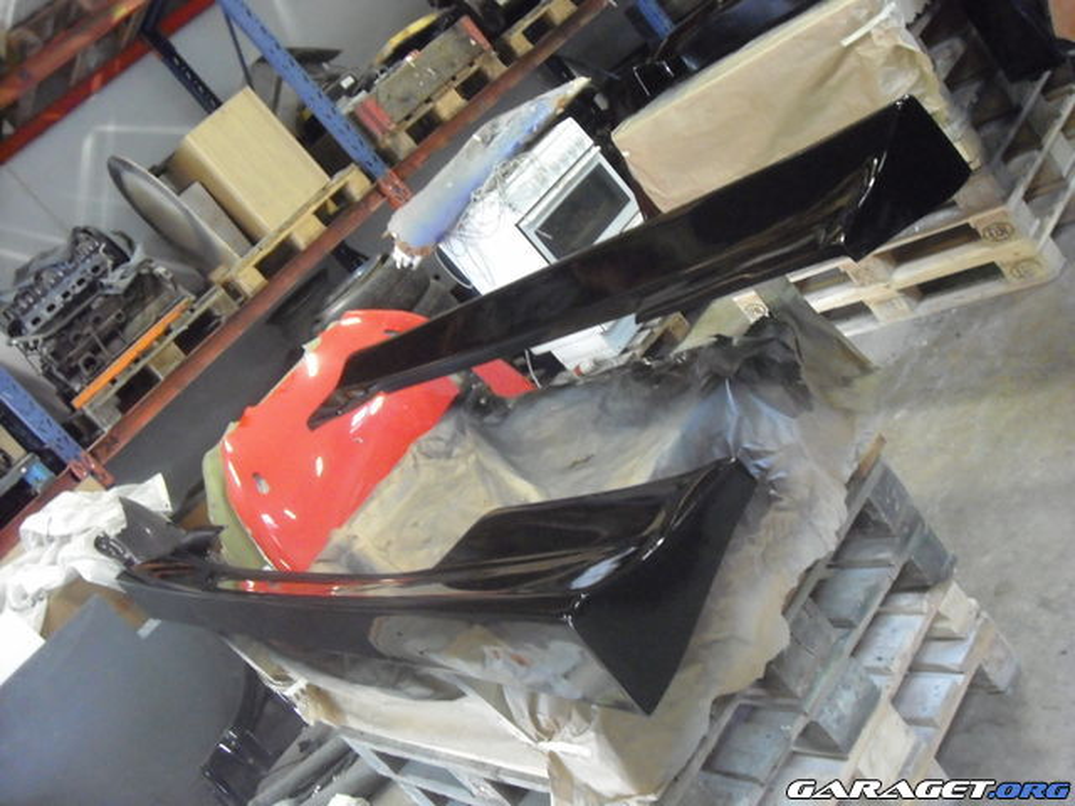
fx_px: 1149
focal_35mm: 37
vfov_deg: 38.7
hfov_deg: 50.1
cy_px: 403
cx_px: 538
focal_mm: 6.2
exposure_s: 1/20
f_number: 2.7
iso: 800
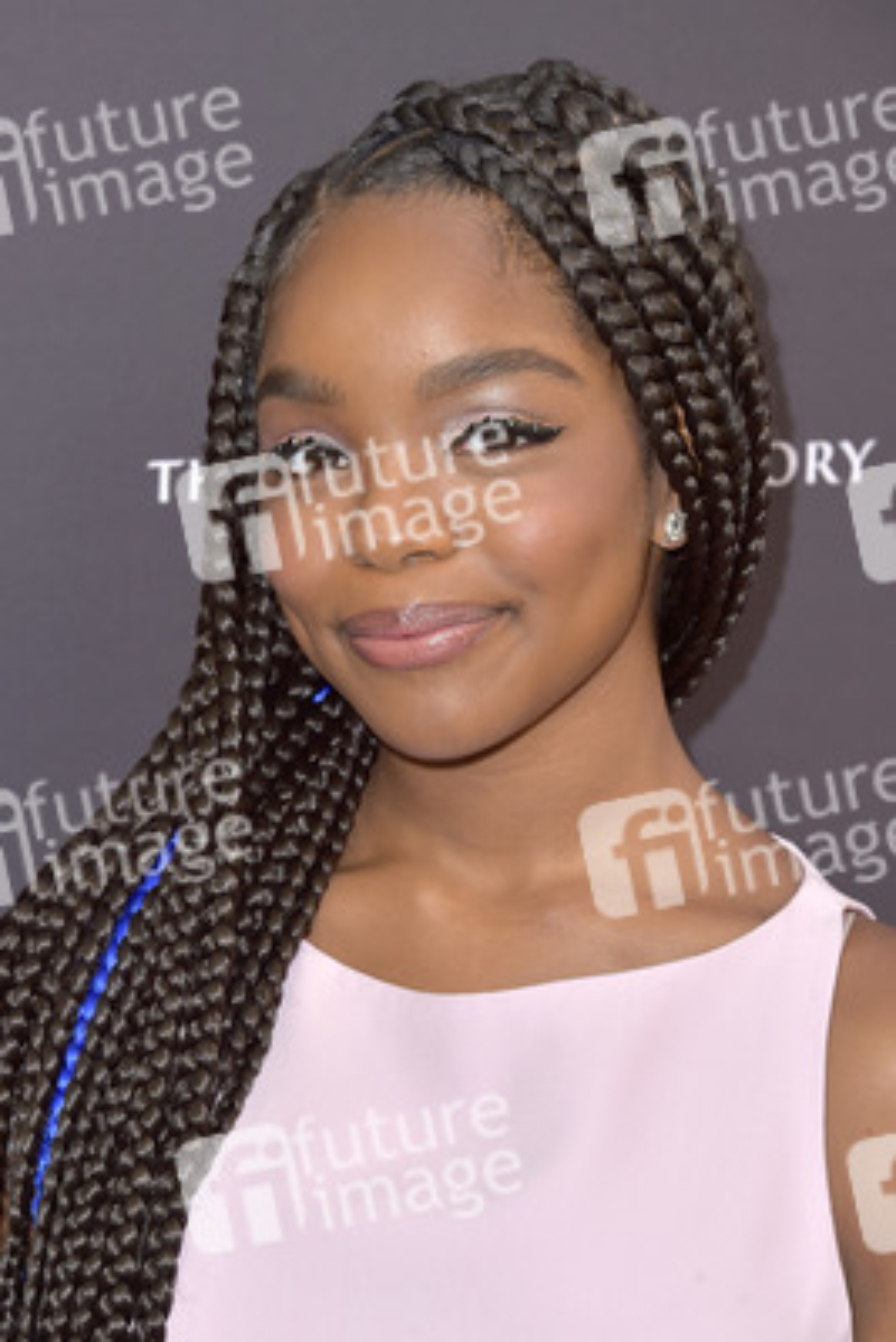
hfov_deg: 9.5
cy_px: 671
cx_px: 448
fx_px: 5408
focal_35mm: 145
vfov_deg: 14.1
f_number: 7.1
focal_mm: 145
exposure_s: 1/250
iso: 160
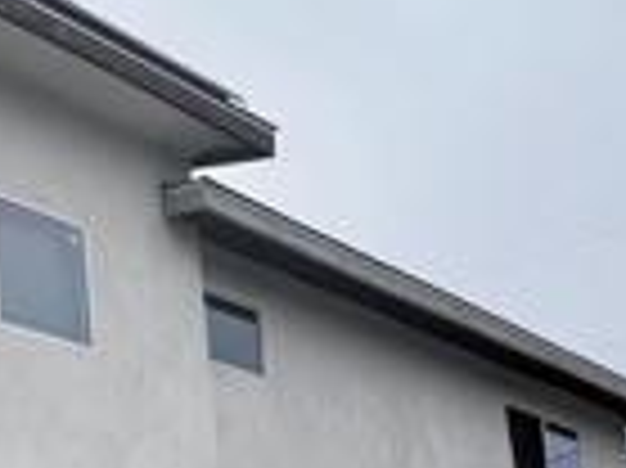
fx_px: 1084
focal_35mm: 60
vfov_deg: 21.5
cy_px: 648
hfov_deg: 25.3
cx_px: -288
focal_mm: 1.57
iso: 32
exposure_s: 1/1193
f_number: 1.8
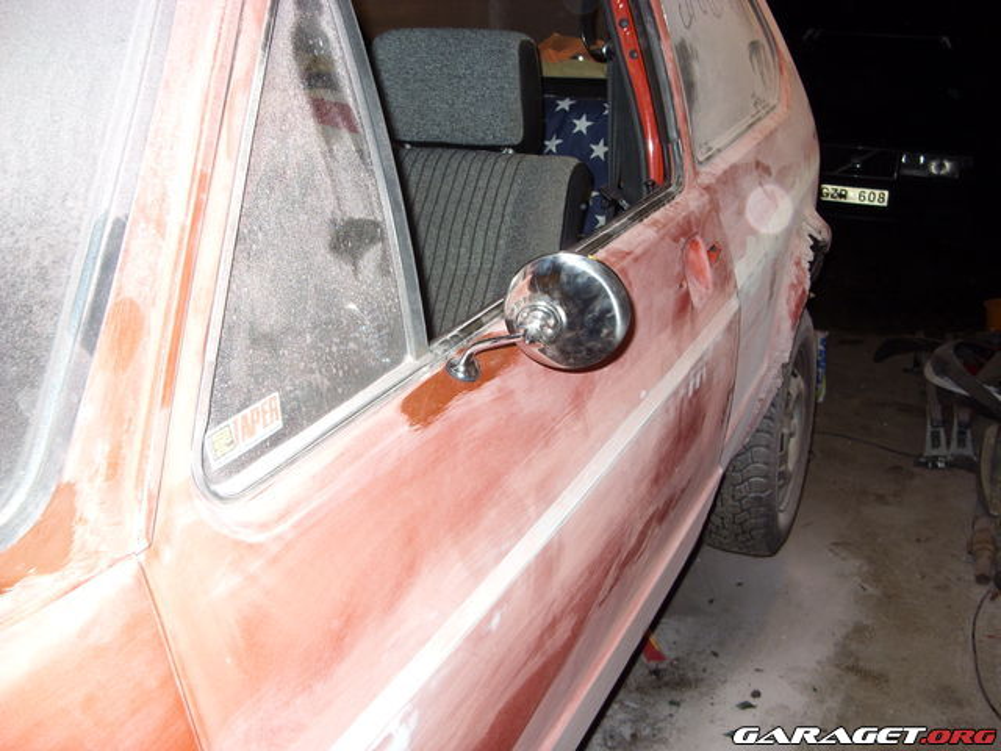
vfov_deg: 37.7
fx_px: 1099
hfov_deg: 49.0
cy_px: 376
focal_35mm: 38
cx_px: 500
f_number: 2.8
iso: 100
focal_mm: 6.3
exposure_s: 1/30
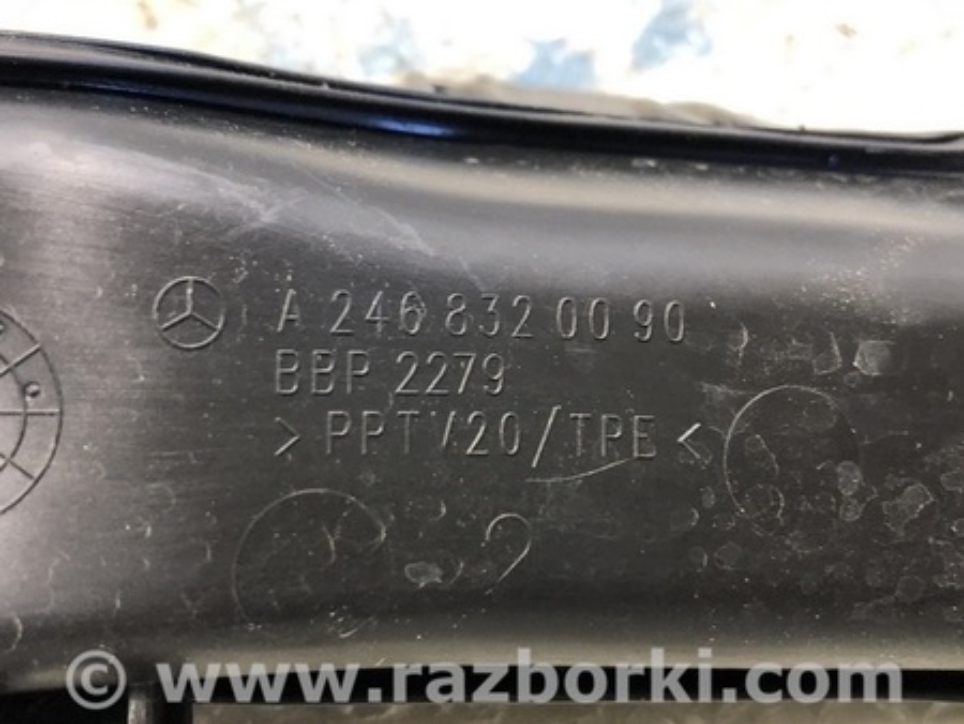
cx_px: 482
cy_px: 362
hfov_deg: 63.4
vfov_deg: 49.8
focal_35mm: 28
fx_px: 780
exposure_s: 1/17
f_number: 1.8
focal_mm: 4
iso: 64
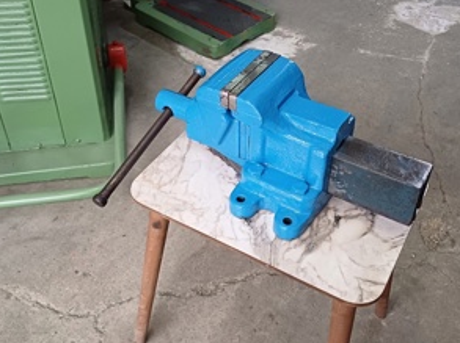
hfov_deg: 46.8
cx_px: 237
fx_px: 531
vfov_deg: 35.8
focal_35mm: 40
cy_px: 150
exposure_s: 1/25
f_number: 1.8
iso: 400
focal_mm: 4.65
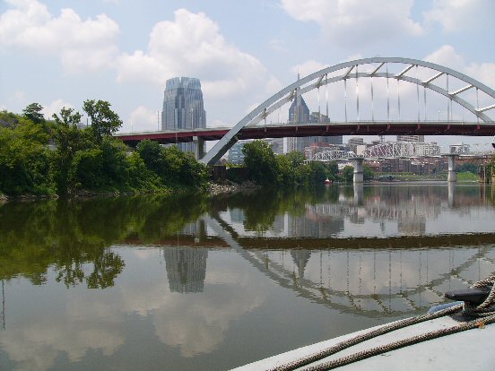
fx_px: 515
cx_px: 248
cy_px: 186
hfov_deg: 51.4
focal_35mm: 36
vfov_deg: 39.7
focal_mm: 6
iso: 50
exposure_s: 1/500
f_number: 5.2
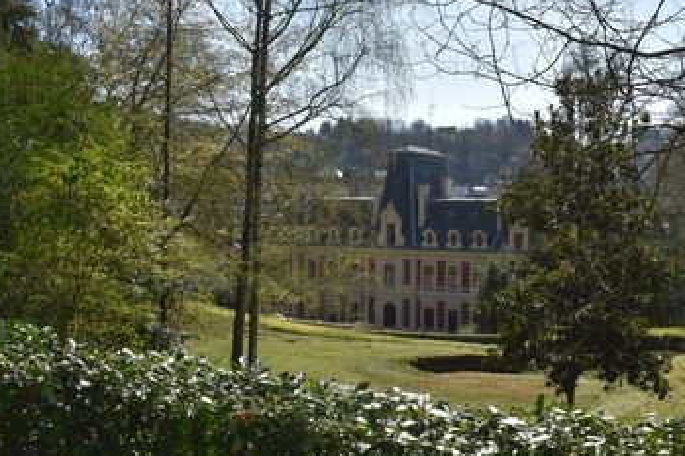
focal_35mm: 43
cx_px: 438
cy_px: 196
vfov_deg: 31.1
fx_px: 817
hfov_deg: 45.0
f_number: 10
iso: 100
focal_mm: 20
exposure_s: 1/200
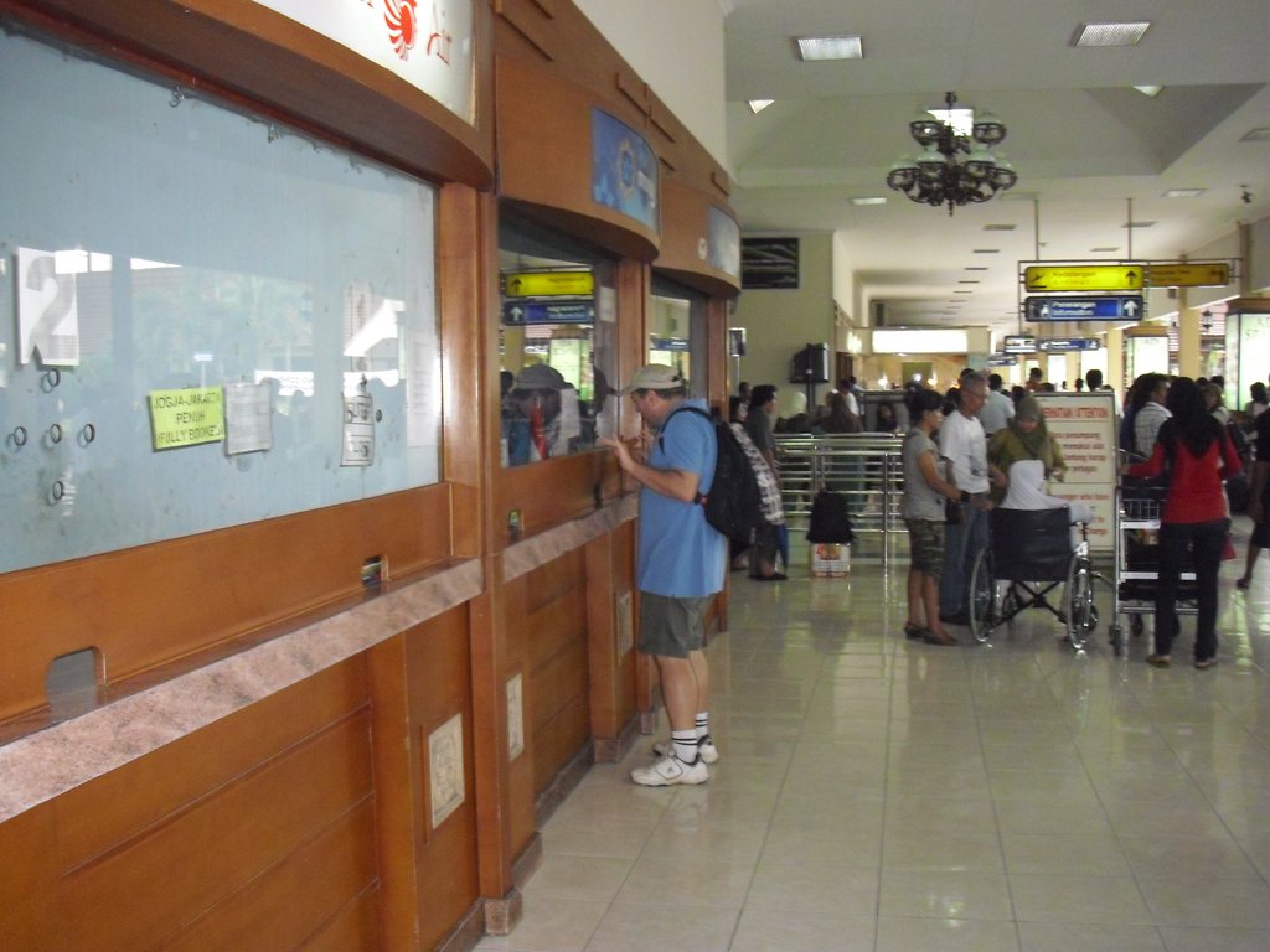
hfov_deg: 49.0
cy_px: 476
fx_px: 1394
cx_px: 635
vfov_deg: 37.7
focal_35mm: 38
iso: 400
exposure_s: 1/60
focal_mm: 6.2
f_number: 2.8
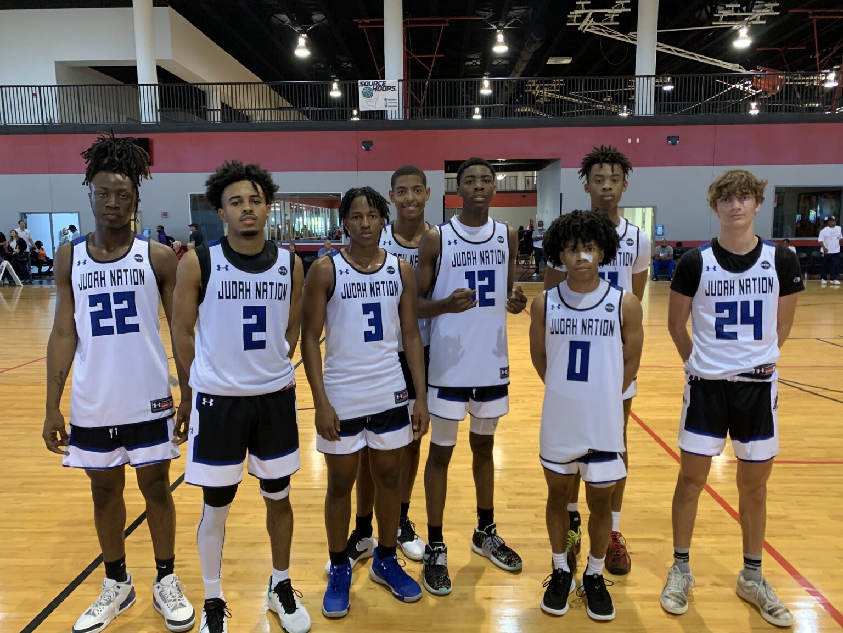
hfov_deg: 67.3
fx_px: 633
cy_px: 316
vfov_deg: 53.1
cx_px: 422
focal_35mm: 26
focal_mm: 4.25
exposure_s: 1/60
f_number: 1.8
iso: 320
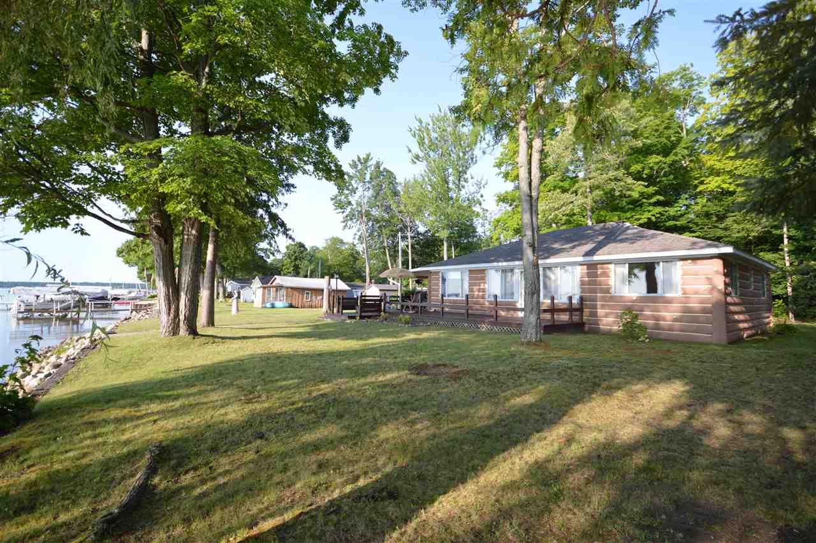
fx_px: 340
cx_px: 408
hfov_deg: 100.4
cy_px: 272
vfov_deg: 77.2
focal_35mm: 15
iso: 100
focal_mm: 10
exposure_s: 1/125
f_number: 5.6
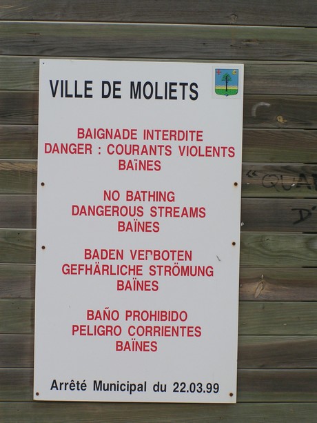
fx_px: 1391
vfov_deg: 17.3
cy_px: 212
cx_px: 158
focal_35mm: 114
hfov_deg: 13.0
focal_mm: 17.4
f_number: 5.6
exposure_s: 1/200
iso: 50
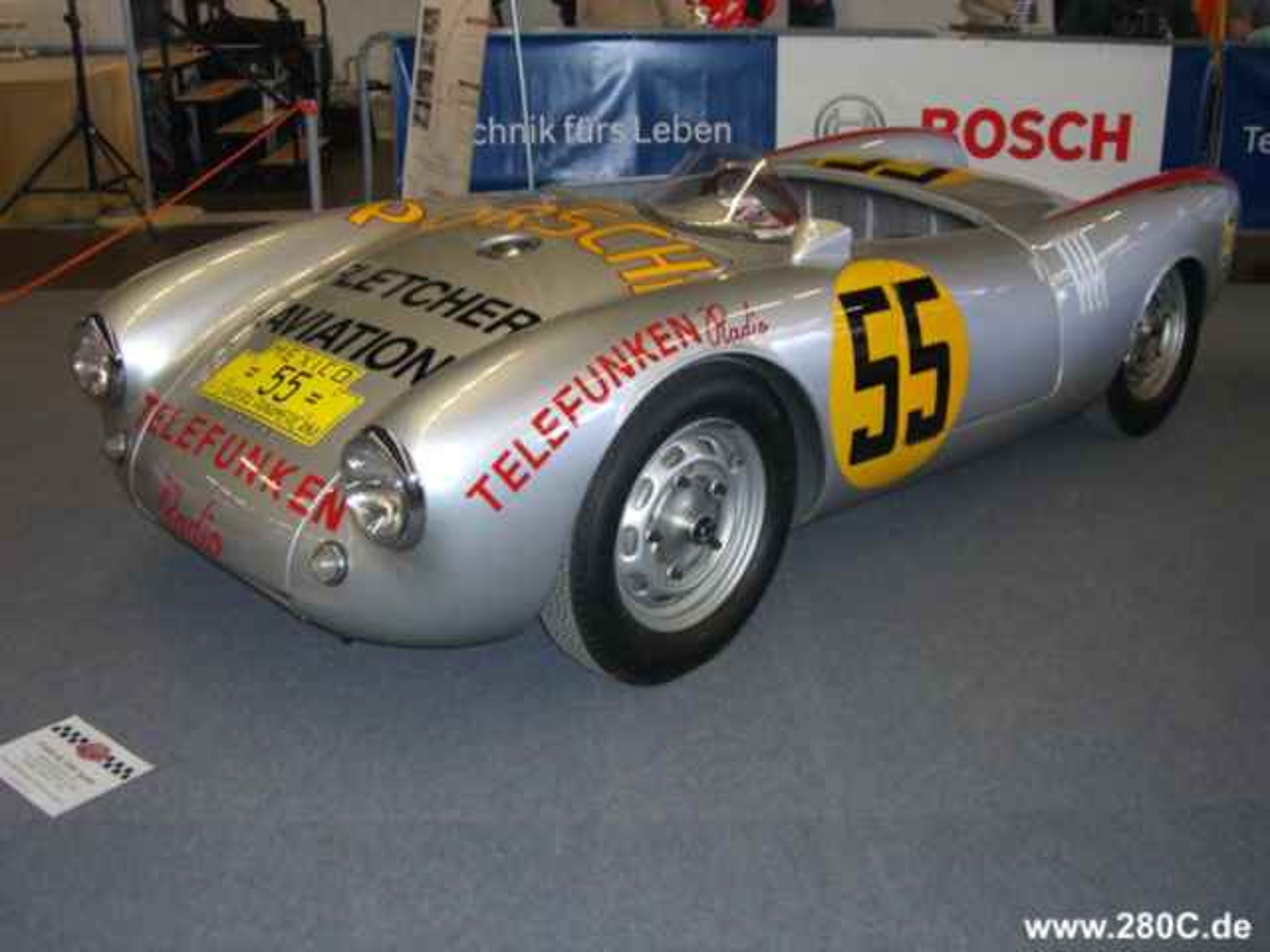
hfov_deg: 49.0
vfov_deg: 37.7
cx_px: 635
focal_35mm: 38
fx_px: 1394
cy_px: 476
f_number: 2.7
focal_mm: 6.2
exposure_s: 1/60
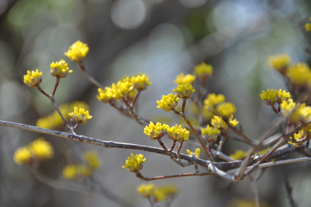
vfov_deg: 4.6
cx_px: 156
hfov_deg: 6.9
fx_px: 2588
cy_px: 104
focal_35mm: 300
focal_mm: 200
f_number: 5.6
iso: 400
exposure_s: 1/500
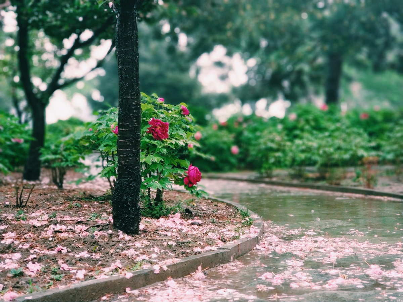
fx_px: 605
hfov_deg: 36.8
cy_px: 151
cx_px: 202
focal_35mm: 52
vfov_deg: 28.0
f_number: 2.6
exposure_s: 1/50
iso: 500
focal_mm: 6.06
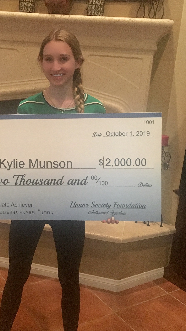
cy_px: 155
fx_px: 351
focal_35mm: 40
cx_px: 61
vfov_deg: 50.4
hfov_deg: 29.5
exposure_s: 1/15
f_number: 2.2
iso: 400
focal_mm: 4.15
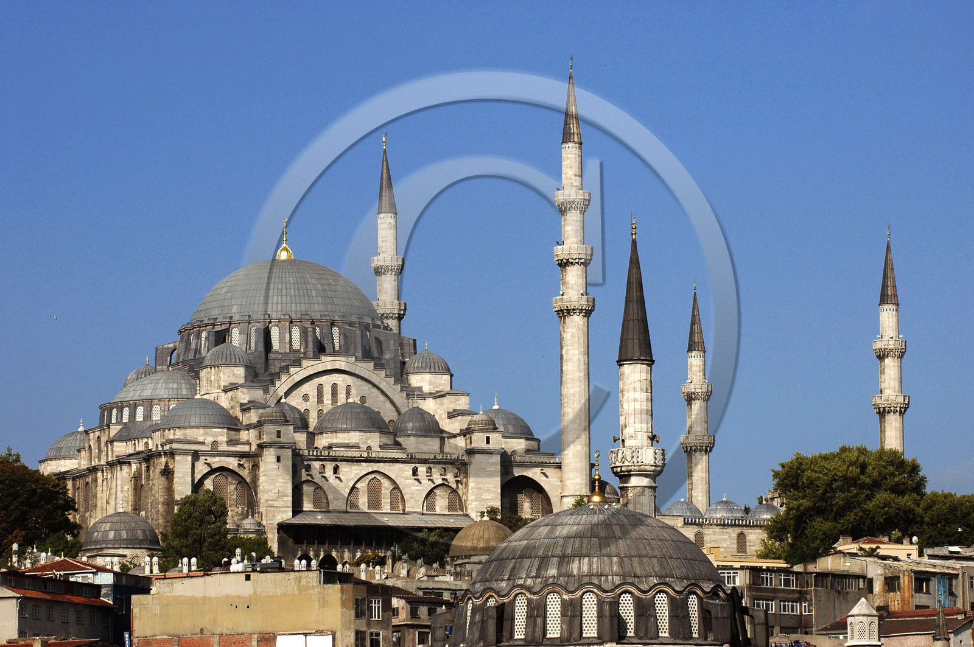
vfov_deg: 7.3
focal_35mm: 188
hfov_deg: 11.0
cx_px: 487
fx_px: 5067
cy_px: 324
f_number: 8
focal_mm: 125
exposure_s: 1/640
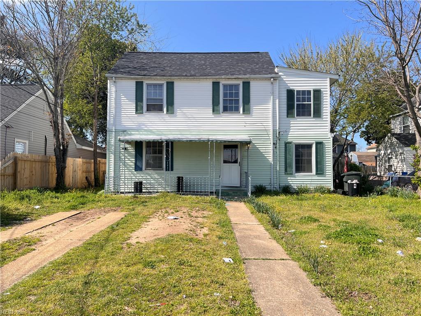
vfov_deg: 53.1
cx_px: 210
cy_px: 158
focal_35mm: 26
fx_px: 316
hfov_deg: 67.3
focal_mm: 5.7
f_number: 1.5
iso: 50
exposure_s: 1/2208
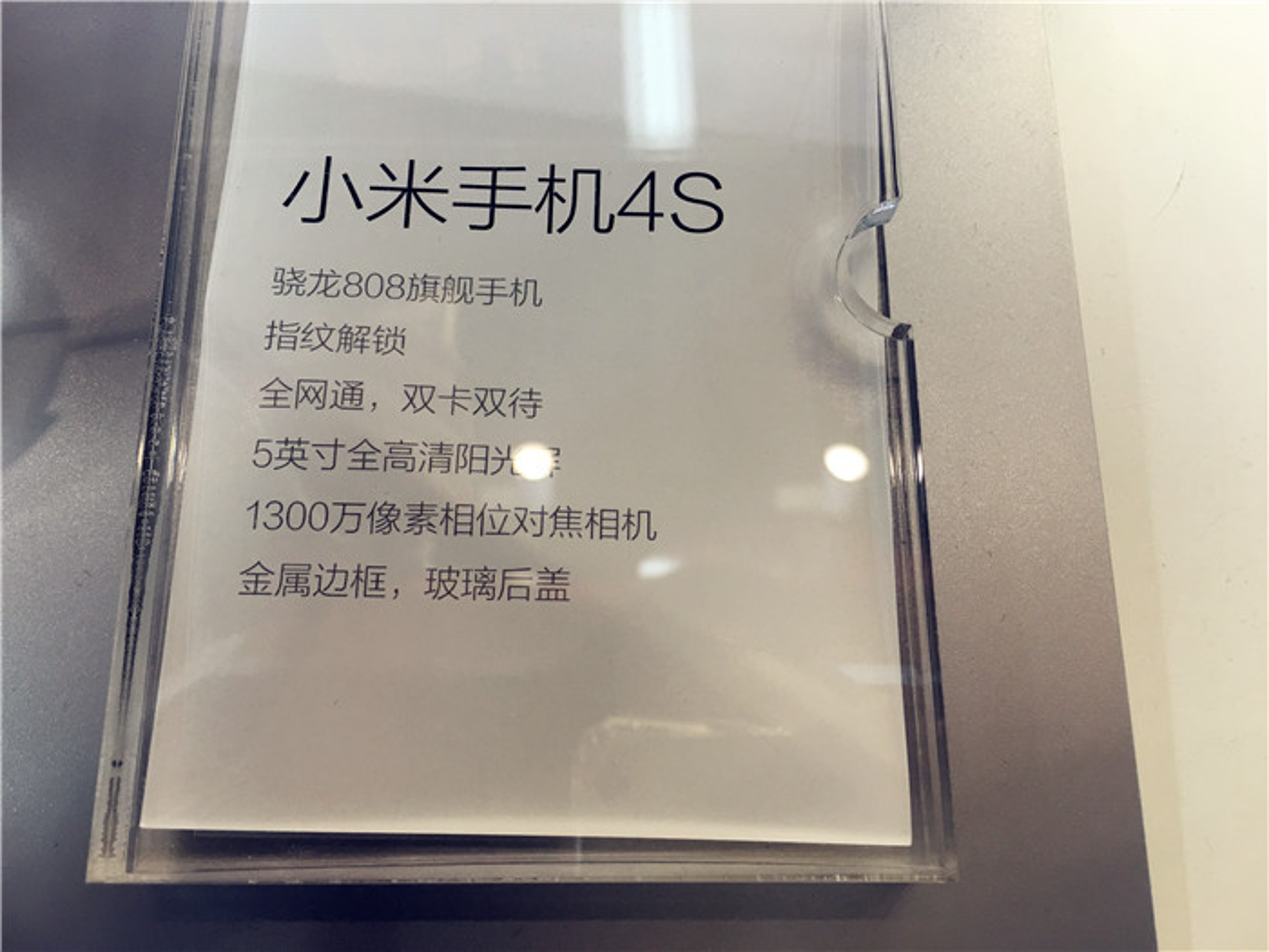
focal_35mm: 29
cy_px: 476
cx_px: 634
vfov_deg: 48.2
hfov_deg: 61.7
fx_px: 1063
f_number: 2.2
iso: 25
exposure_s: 1/33
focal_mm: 4.15
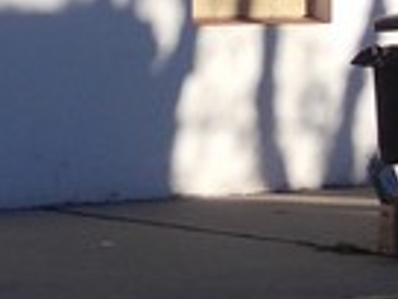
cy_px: -79
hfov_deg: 8.2
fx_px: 2782
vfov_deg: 6.1
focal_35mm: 242
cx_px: 126
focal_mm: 6.1
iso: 80
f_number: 6.5
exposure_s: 1/250
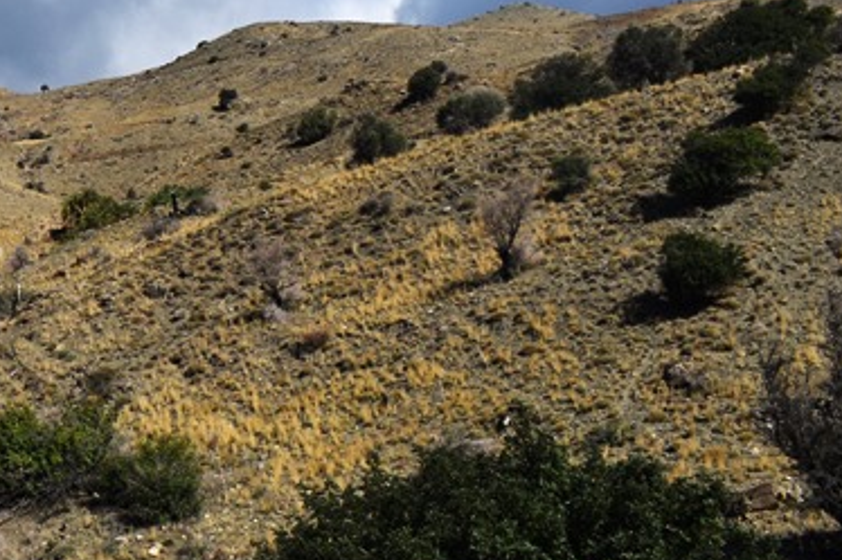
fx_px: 1730
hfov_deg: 24.2
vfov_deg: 18.2
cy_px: 98
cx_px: -236
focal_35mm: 74
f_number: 11
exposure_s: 1/500
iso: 200
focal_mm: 18
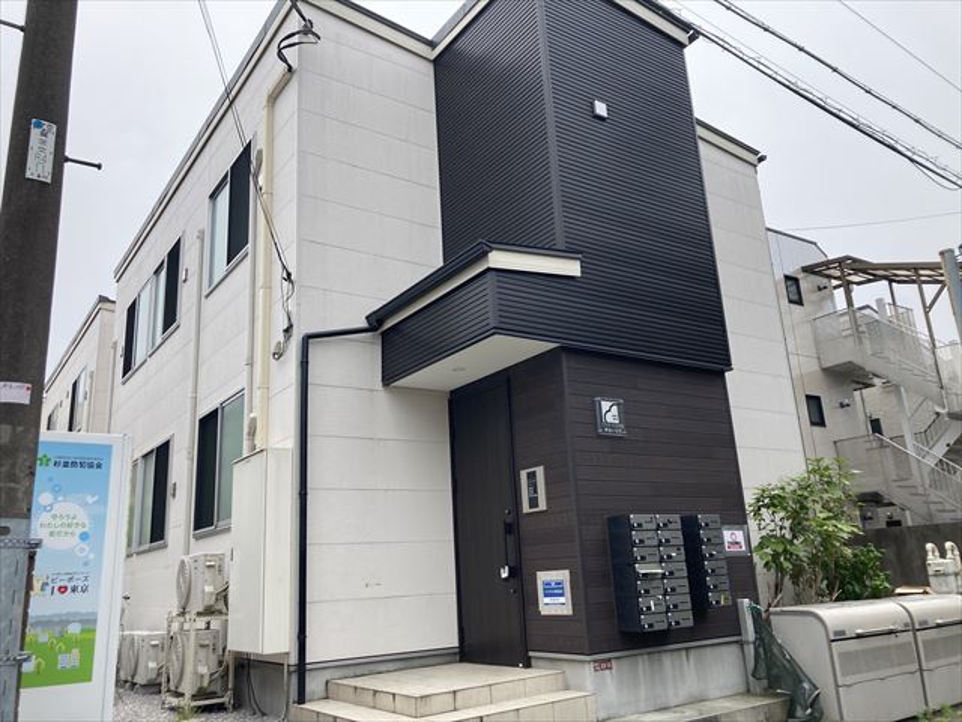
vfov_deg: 49.7
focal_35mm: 28
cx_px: 481
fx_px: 778
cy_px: 361
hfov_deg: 63.4
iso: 20
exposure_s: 1/1567
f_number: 1.8
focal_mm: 3.99
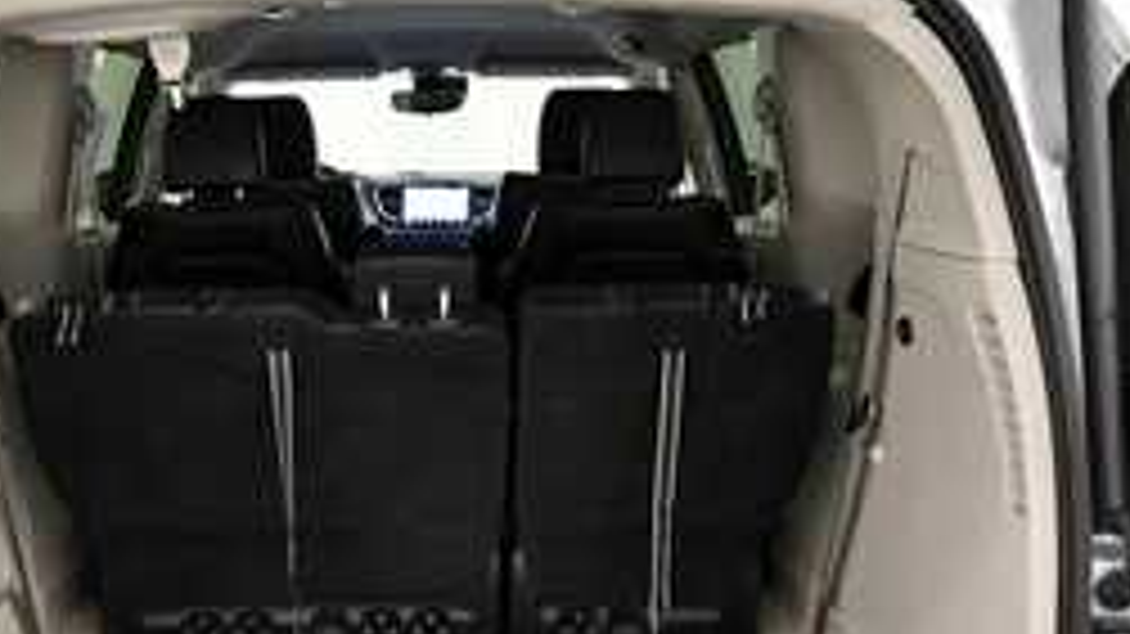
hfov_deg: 50.1
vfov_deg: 29.1
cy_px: 488
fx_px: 1198
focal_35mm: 40
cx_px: 432
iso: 2800
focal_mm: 16
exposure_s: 1/125
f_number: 5.3
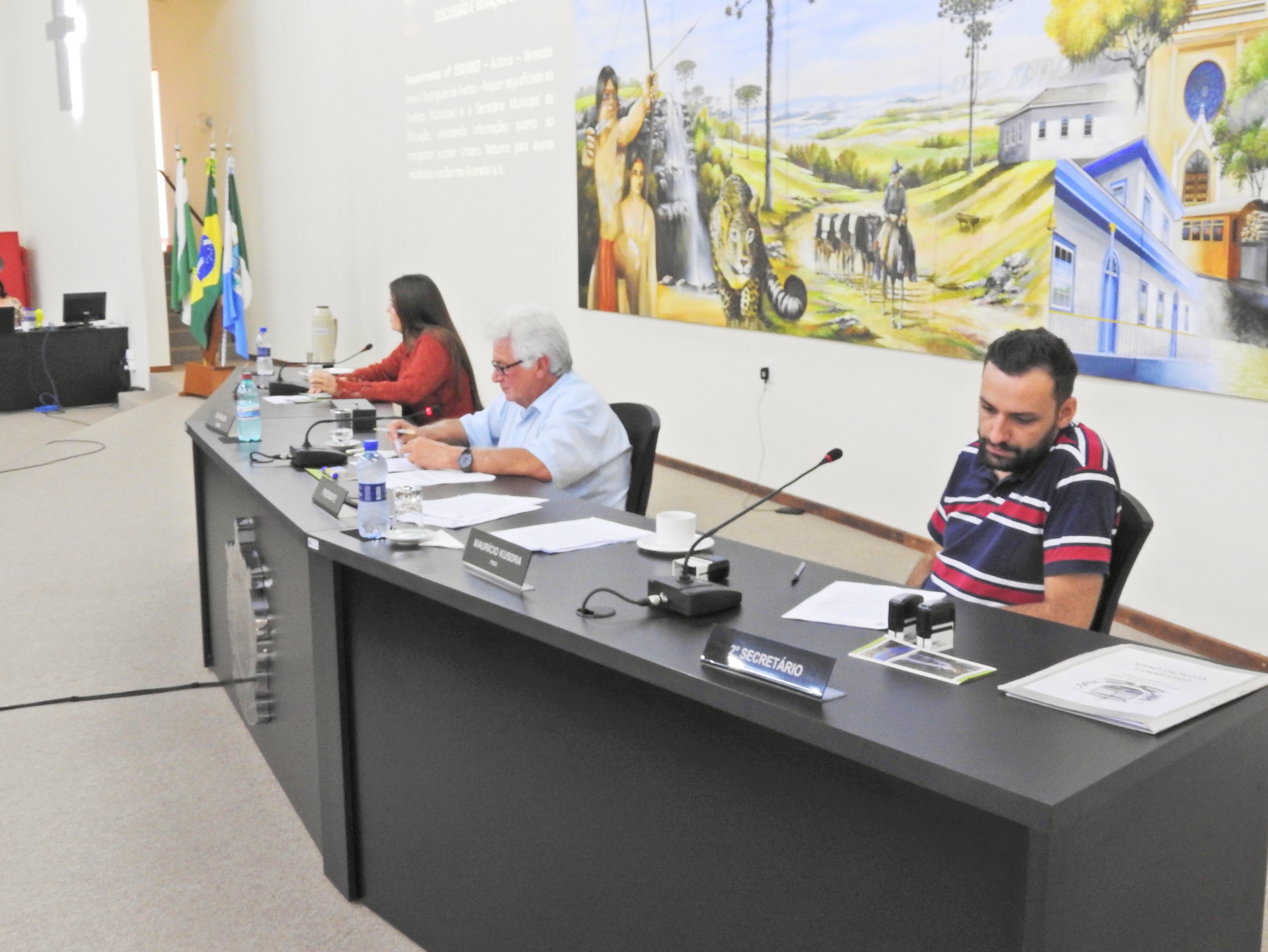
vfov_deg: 36.0
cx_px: 634
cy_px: 476
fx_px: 1465
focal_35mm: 40
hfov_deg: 46.8
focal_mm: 7.2
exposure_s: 1/8
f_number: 4.8
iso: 400
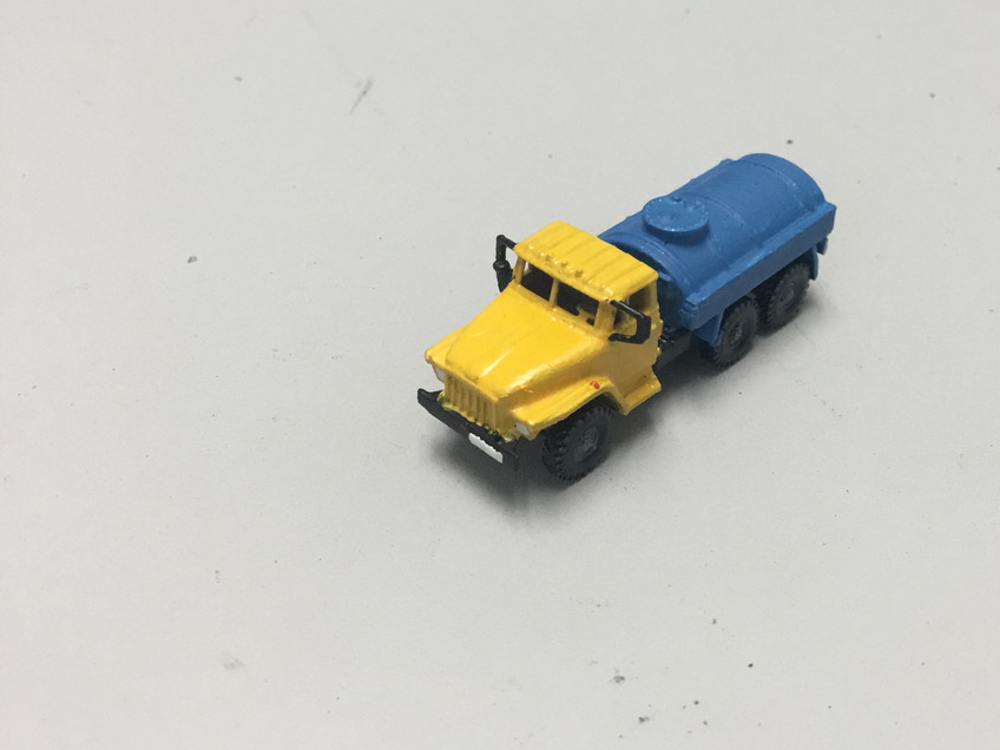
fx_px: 1127
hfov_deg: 47.5
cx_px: 621
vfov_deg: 36.7
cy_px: 307
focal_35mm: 39
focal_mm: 3.3
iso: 40
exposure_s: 1/30
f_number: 2.4
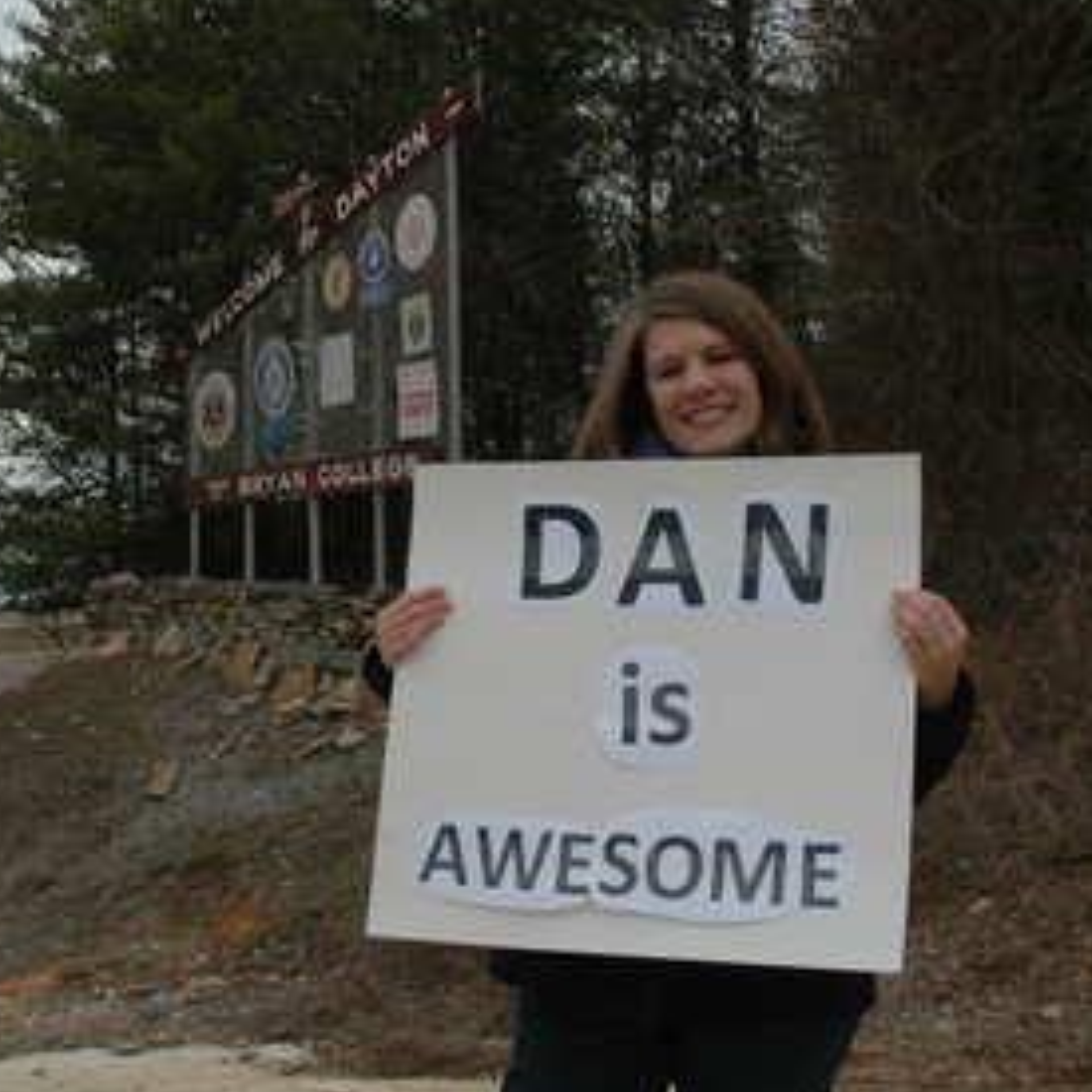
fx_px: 1820
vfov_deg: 33.4
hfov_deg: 33.1
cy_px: 496
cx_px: 357
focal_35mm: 51
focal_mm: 22
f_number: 6.3
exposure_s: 1/160
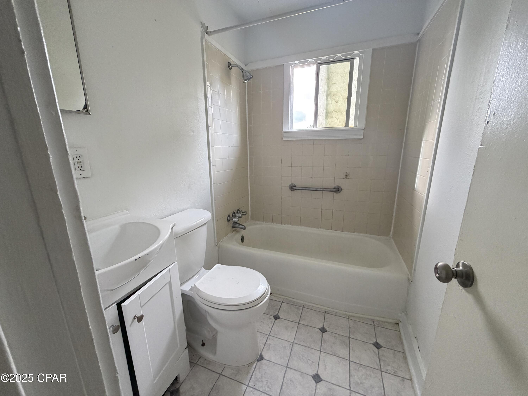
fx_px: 214
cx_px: 264
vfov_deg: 85.7
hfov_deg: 102.1
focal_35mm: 14
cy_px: 198
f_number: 2.2
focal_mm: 2.22
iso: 320
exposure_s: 1/85
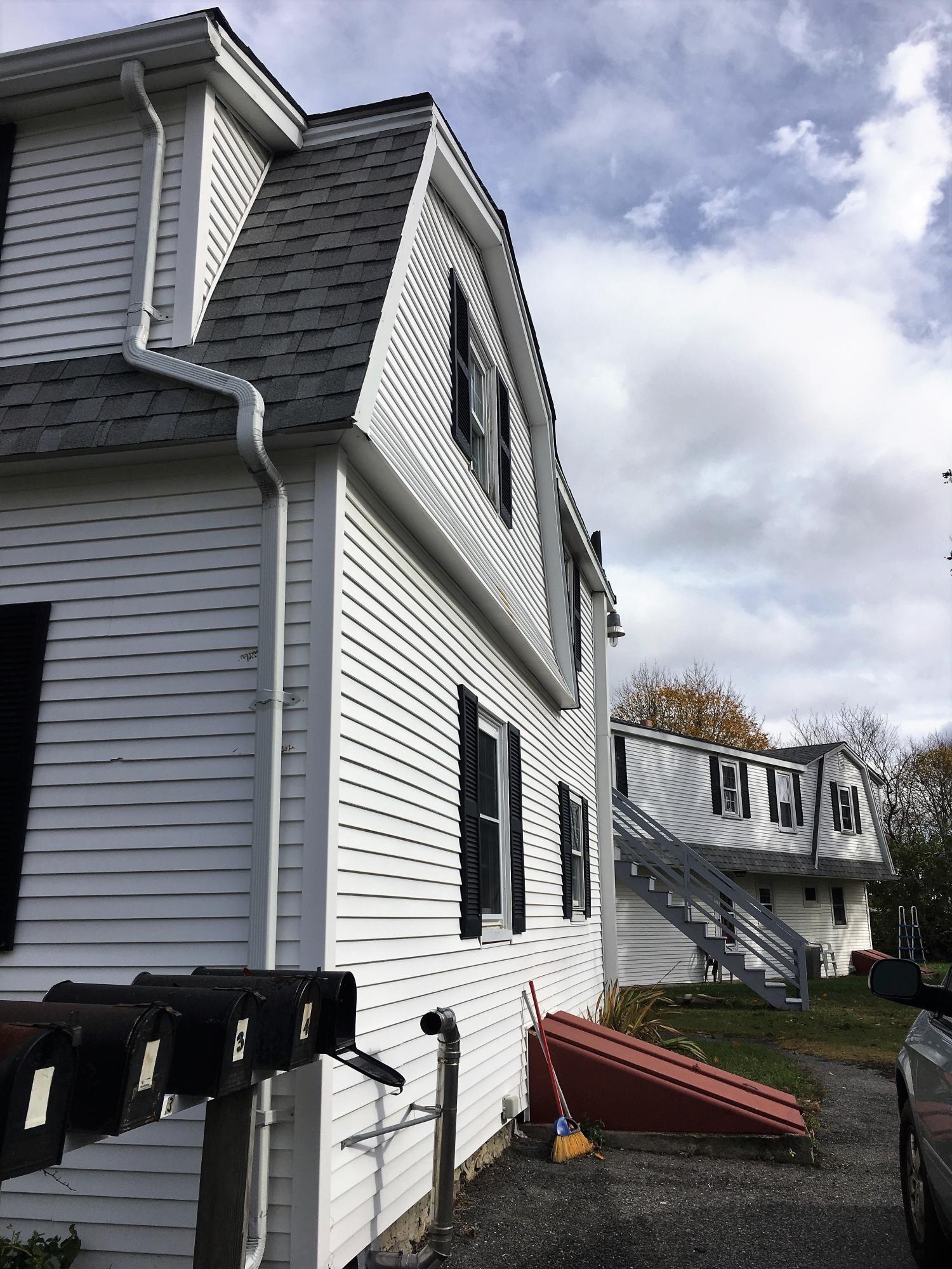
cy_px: 634
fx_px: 1063
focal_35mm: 29
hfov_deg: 48.2
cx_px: 476
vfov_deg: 61.7
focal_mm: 4.15
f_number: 2.2
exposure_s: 1/2653
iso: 25
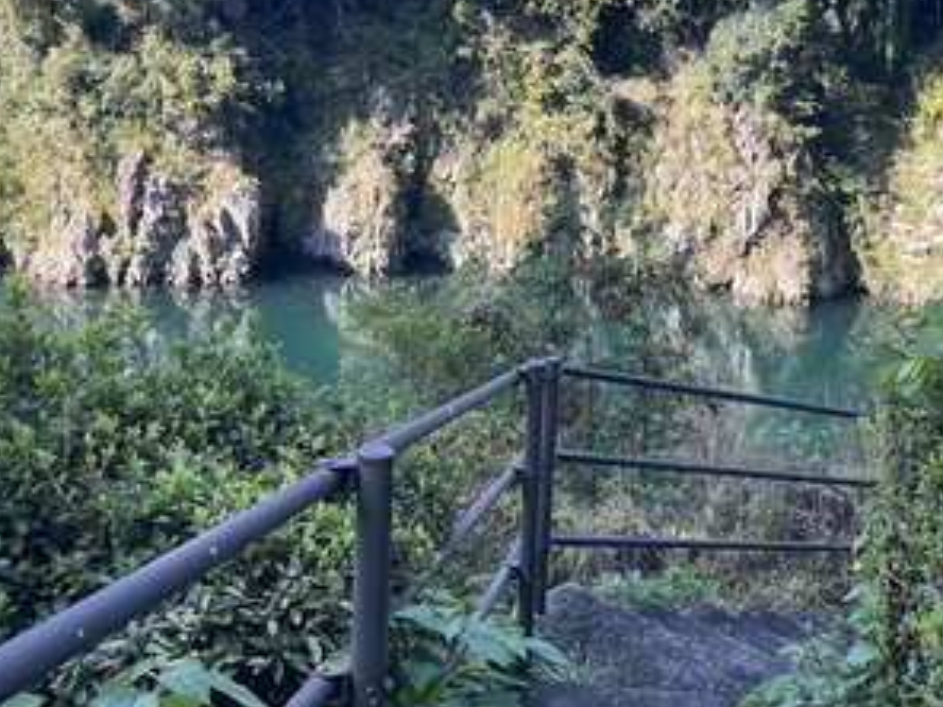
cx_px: 465
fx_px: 1417
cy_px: 146
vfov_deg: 27.5
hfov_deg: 36.8
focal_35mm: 52
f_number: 1.6
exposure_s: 1/424
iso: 50
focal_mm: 5.1
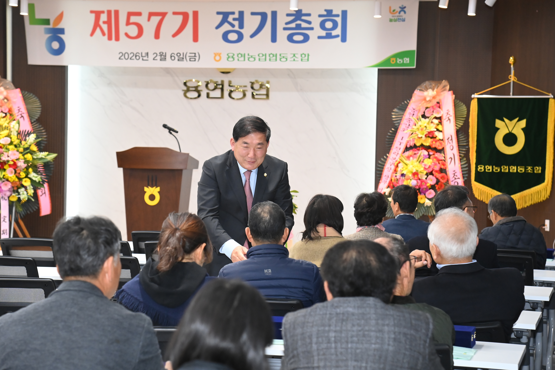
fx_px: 1418
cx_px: 278
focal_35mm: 92
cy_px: 185
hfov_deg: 22.1
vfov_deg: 14.9
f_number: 6.3
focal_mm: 92
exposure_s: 1/250
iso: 4000
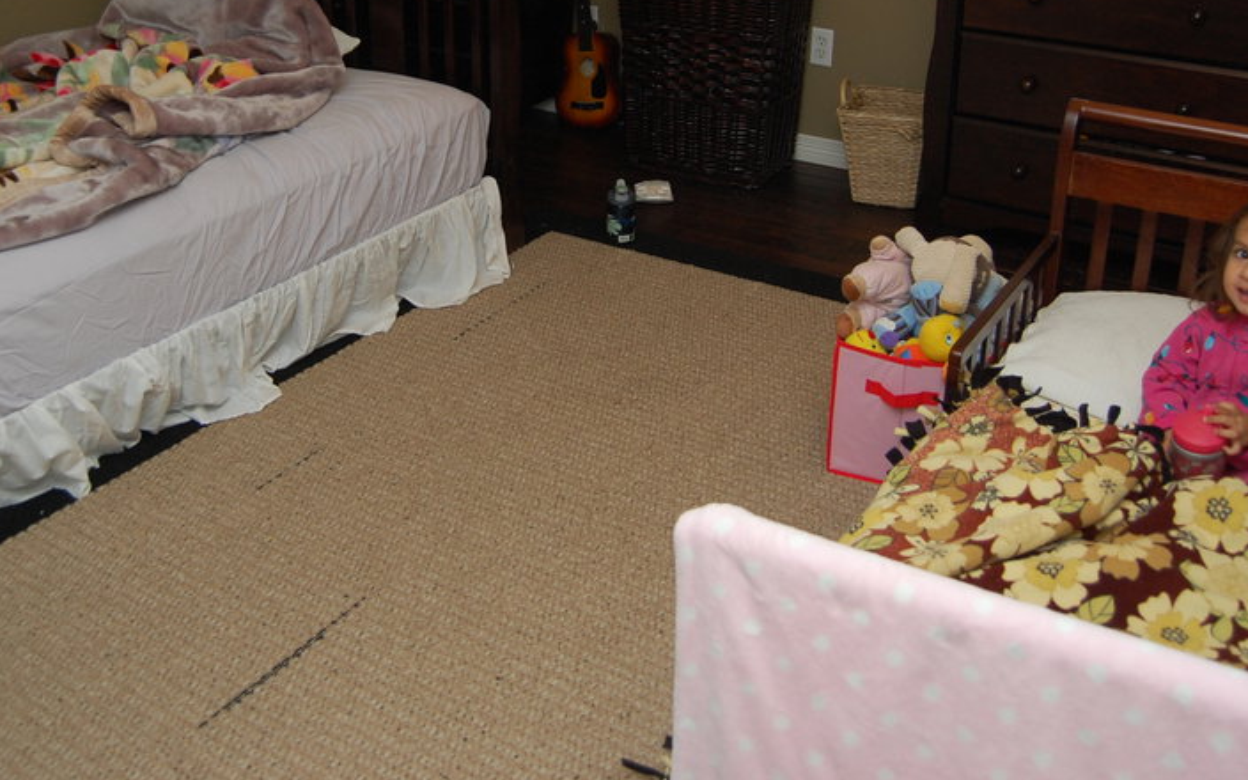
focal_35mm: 40
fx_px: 1360
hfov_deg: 49.1
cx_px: 525
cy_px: 180
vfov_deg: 31.3
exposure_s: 1/60
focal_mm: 18
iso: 400
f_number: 4
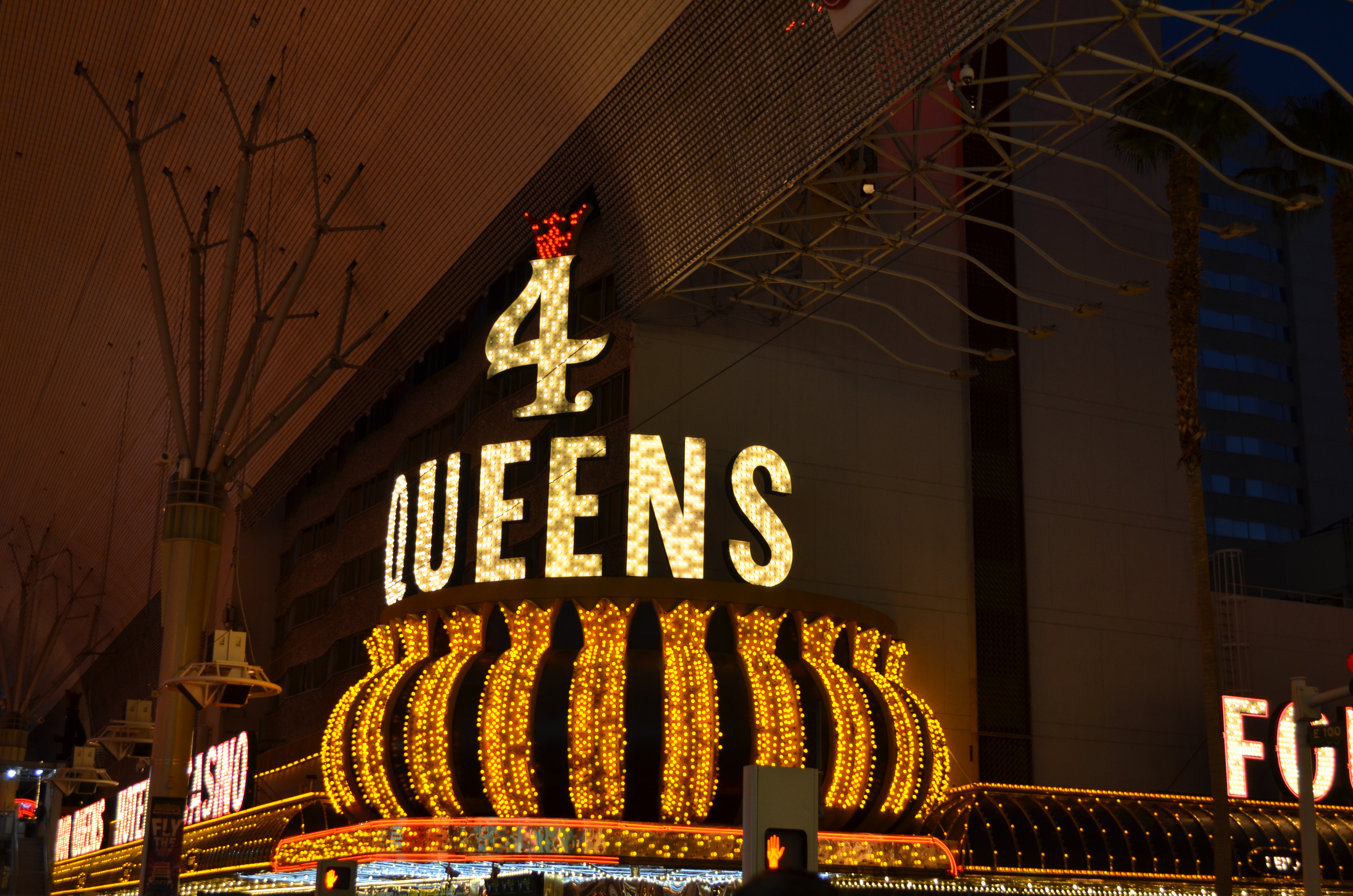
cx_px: 676
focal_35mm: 45
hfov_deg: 43.7
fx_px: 1688
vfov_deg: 29.7
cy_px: 448
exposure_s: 1/100
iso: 400
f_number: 4.5
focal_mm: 30
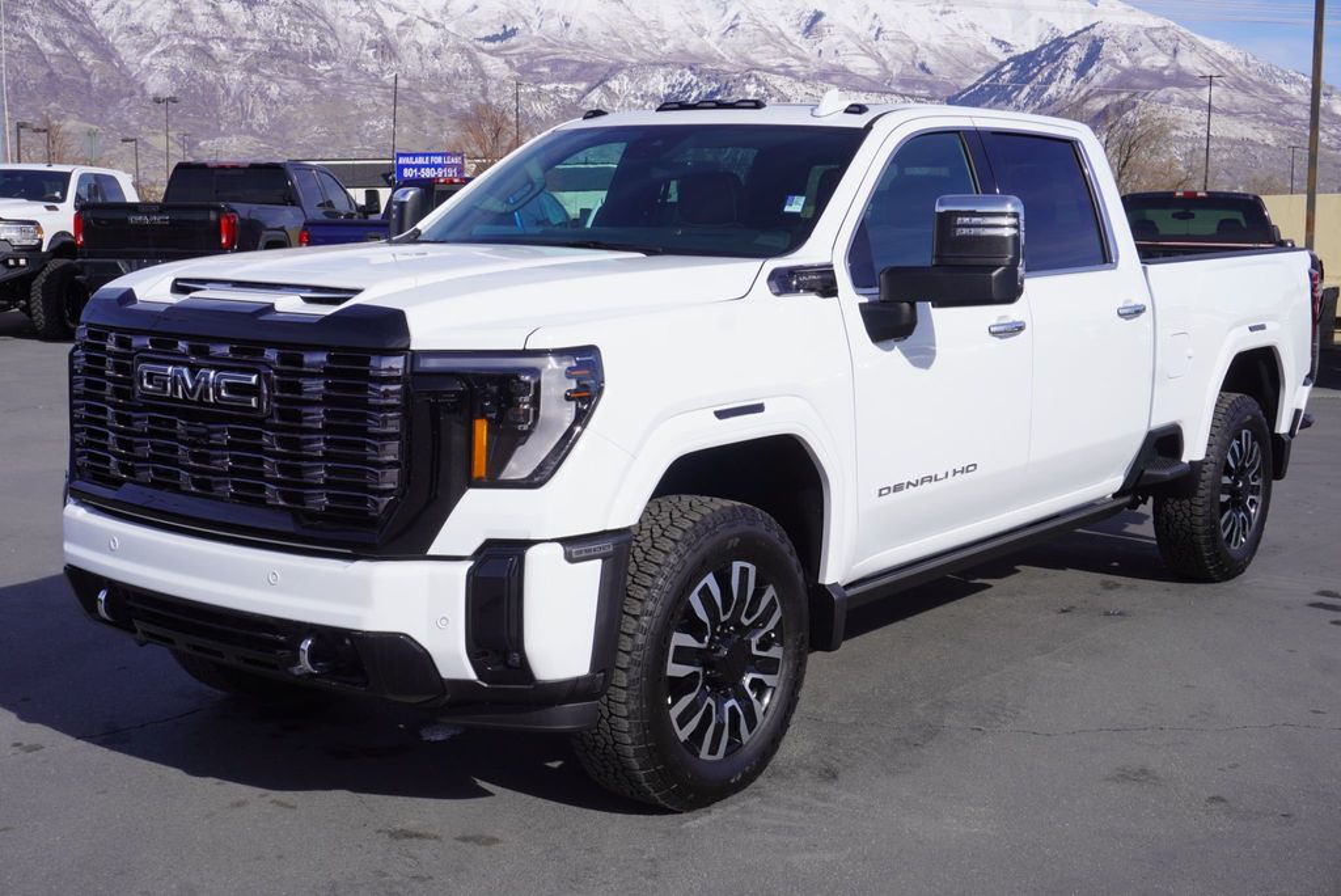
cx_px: 670
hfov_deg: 42.3
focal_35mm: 46
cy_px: 448
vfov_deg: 29.0
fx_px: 1733
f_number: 11
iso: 100
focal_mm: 31
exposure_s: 1/250
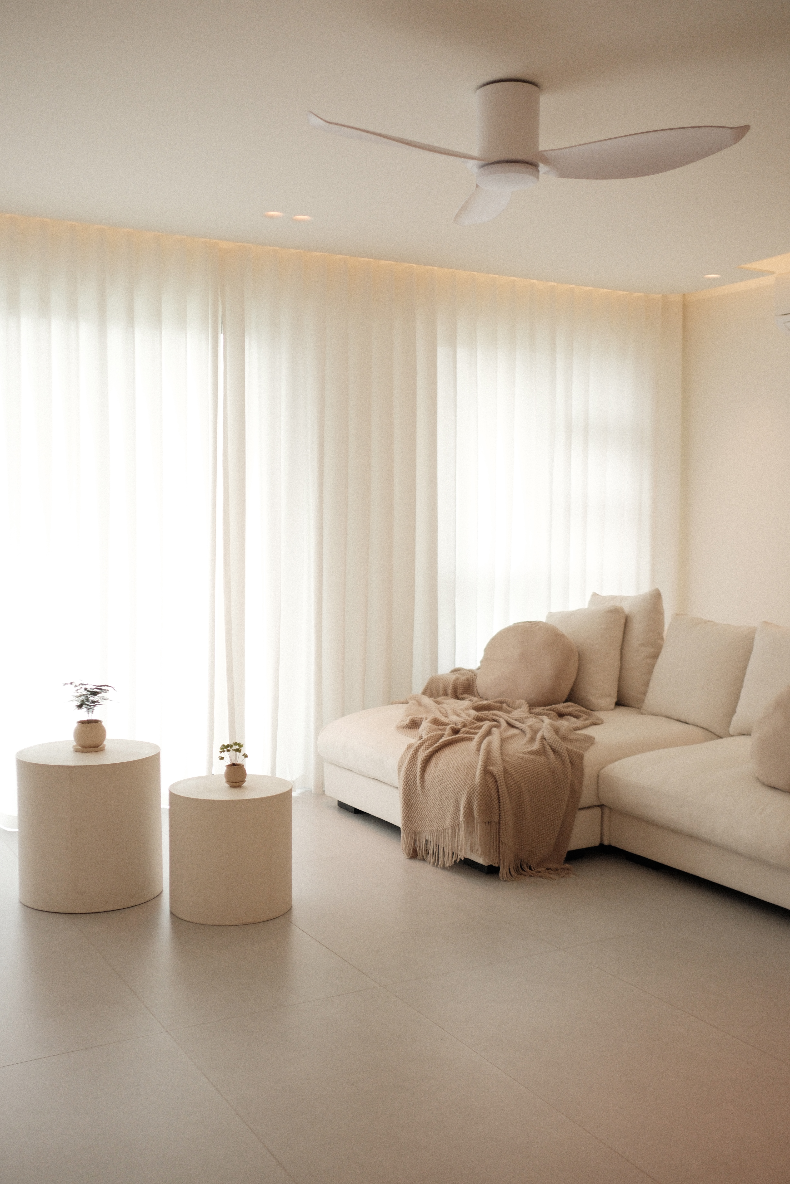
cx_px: 395
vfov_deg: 54.4
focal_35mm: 35
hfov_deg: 37.9
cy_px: 592
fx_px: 1152
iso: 640
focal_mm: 23
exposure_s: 1/500
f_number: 2
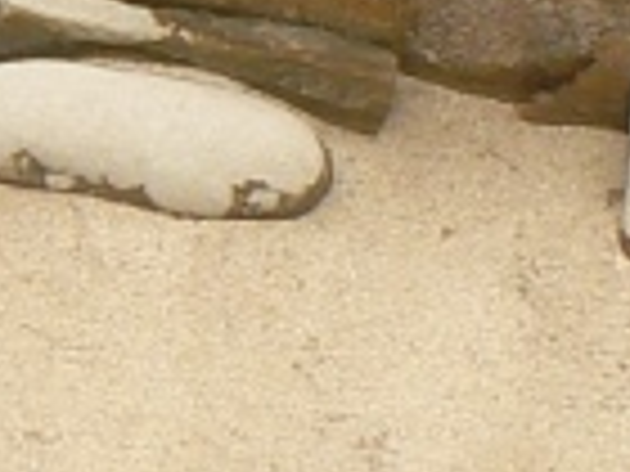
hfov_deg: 7.4
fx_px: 4805
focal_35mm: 264
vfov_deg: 5.6
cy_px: 76
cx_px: -315
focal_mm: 6
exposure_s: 1/125
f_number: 5.6
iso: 80
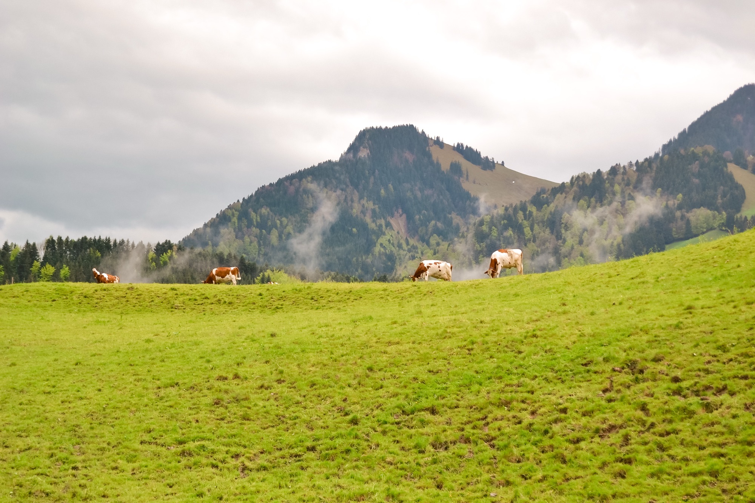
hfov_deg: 24.6
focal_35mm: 82
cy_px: 252
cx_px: 378
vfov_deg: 16.6
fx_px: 1730
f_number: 6.3
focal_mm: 55
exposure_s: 1/160
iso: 100
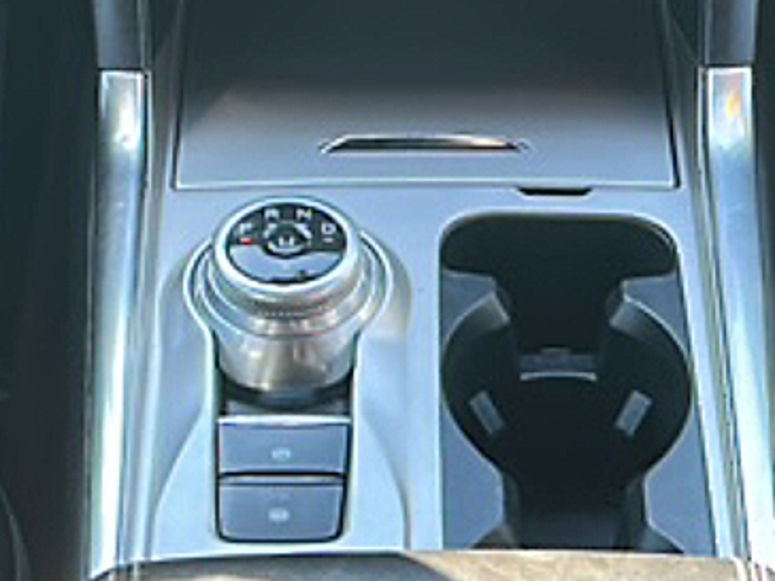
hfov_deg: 17.9
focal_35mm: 110
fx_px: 2463
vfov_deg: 13.2
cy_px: -26
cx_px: 349
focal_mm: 6.86
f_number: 1.78
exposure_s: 1/77
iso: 125
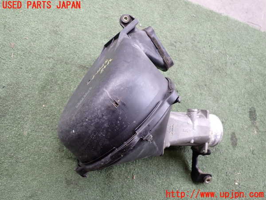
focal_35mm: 30
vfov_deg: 46.8
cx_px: 133
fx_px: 231
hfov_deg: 60.0
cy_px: 100
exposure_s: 1/100
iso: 200
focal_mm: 5.4
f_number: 2.3
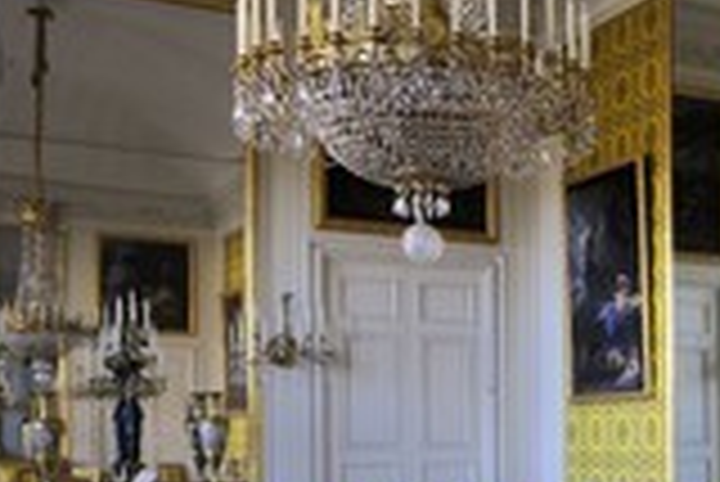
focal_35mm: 63
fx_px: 1261
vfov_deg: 21.0
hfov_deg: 28.6
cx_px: 814
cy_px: 459
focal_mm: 24
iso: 200
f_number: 16
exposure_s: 1/1.25
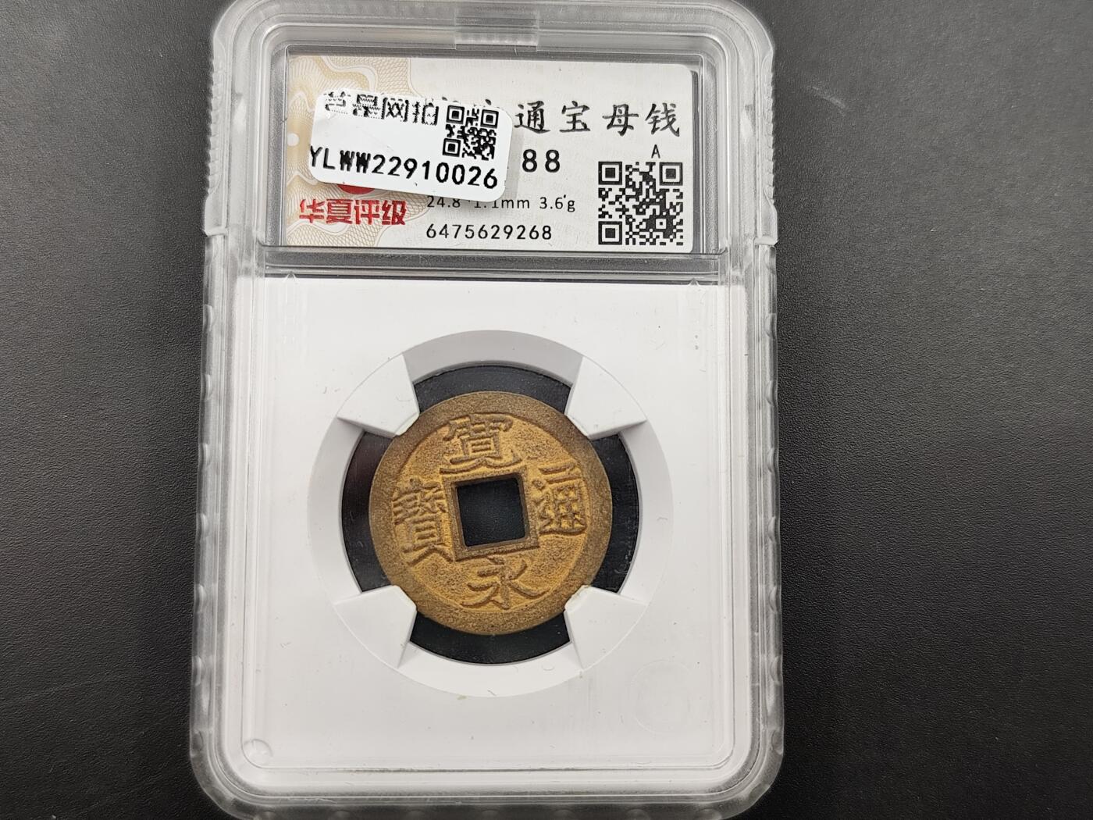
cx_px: 546
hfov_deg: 47.9
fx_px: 1231
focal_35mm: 39
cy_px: 410
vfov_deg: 36.8
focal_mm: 6.14
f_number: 1.65
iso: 80
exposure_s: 1/100
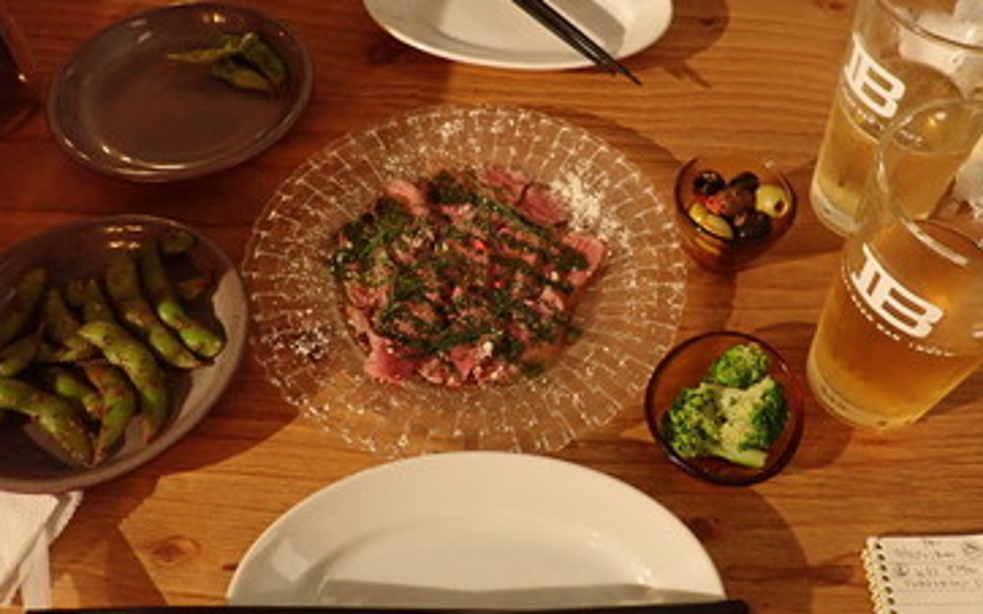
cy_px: 283
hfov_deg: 57.9
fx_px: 884
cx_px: 562
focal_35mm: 33
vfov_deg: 38.3
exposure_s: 1/25
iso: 800
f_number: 2
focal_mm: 4.5
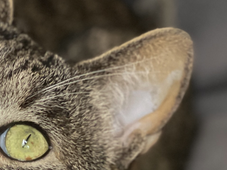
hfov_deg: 9.0
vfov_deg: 6.8
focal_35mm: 219
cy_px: 189
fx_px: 1436
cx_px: 0
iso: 250
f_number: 2
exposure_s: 1/122
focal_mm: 6
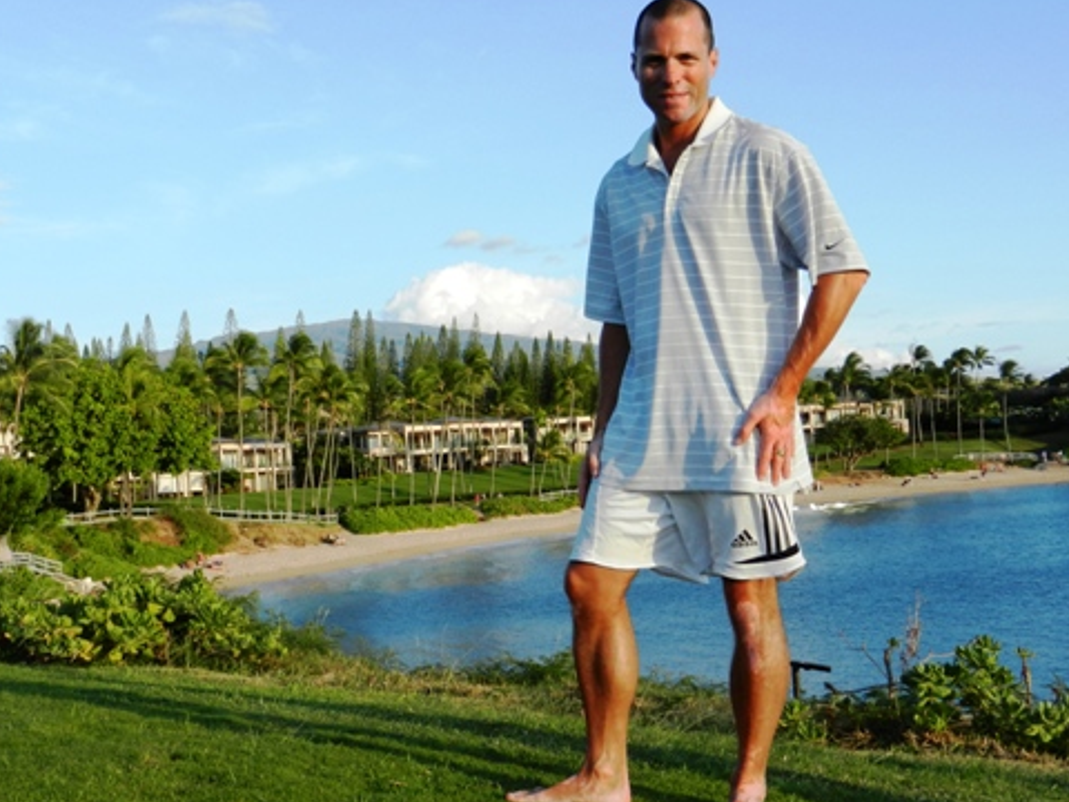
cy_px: 510
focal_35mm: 44
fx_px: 1359
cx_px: 501
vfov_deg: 32.7
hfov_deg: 42.9
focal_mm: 5.9
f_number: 3.8
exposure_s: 1/640
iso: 160
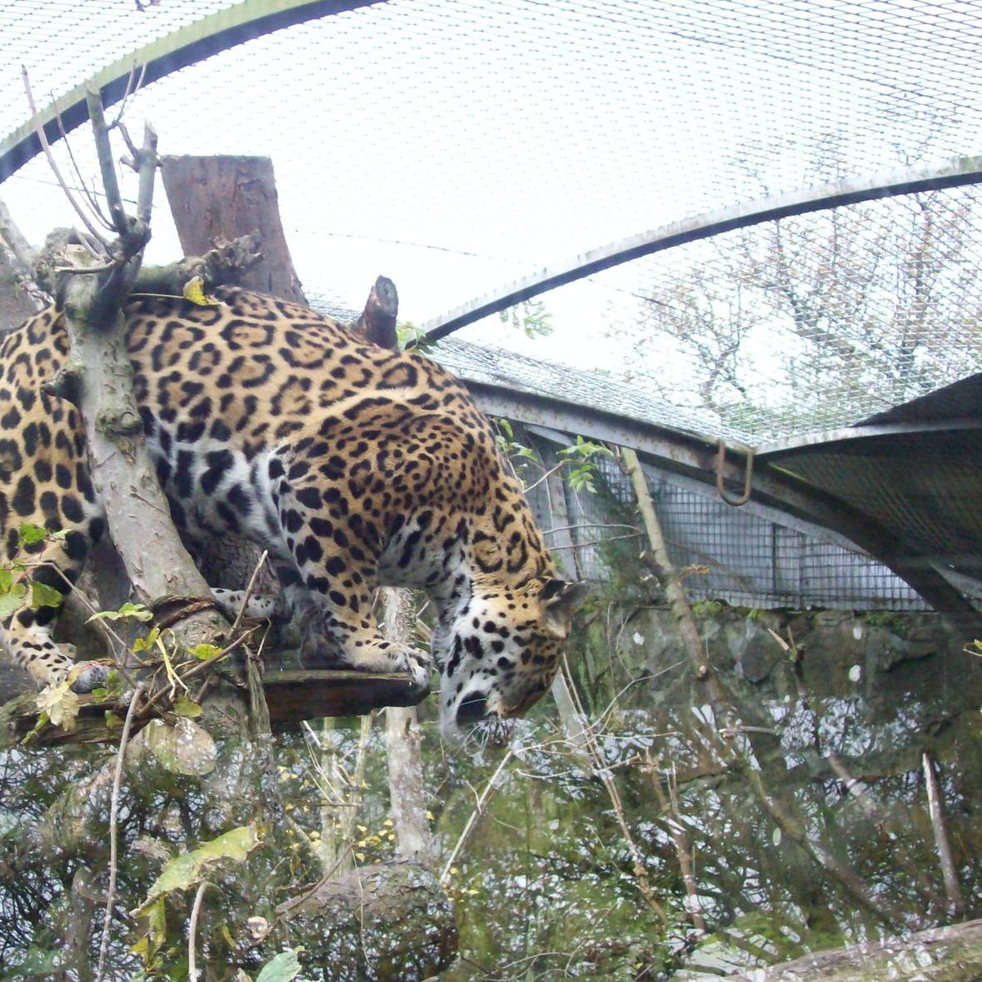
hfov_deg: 31.4
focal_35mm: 54
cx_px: 319
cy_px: 492
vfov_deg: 31.6
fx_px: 1733
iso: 348
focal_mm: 7.6
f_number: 3
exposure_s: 1/147
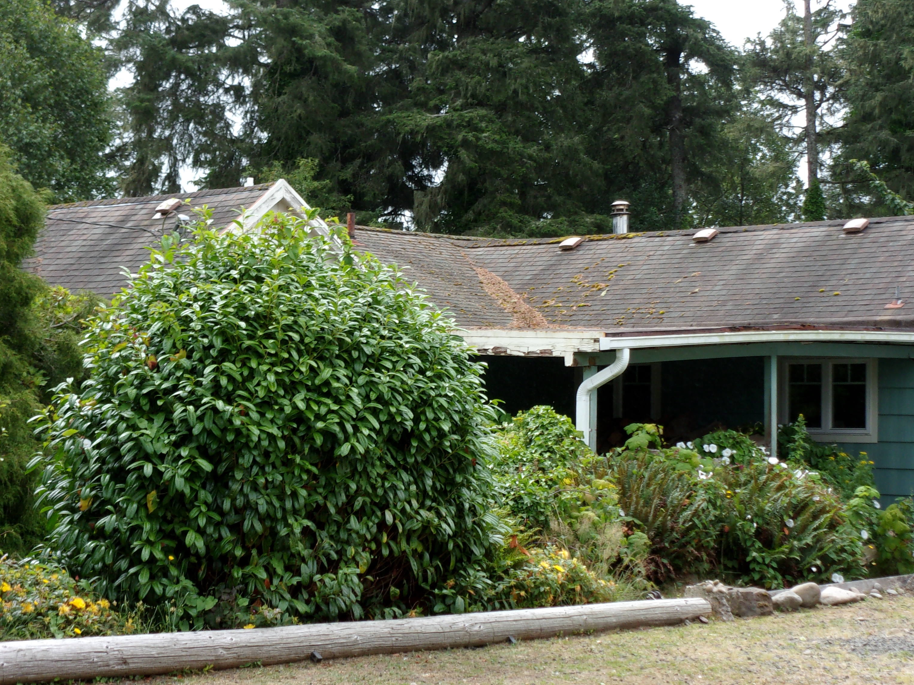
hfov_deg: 25.3
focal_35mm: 77
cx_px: 529
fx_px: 2033
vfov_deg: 19.1
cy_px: 364
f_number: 5.2
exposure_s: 1/160
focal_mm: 11.5
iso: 80
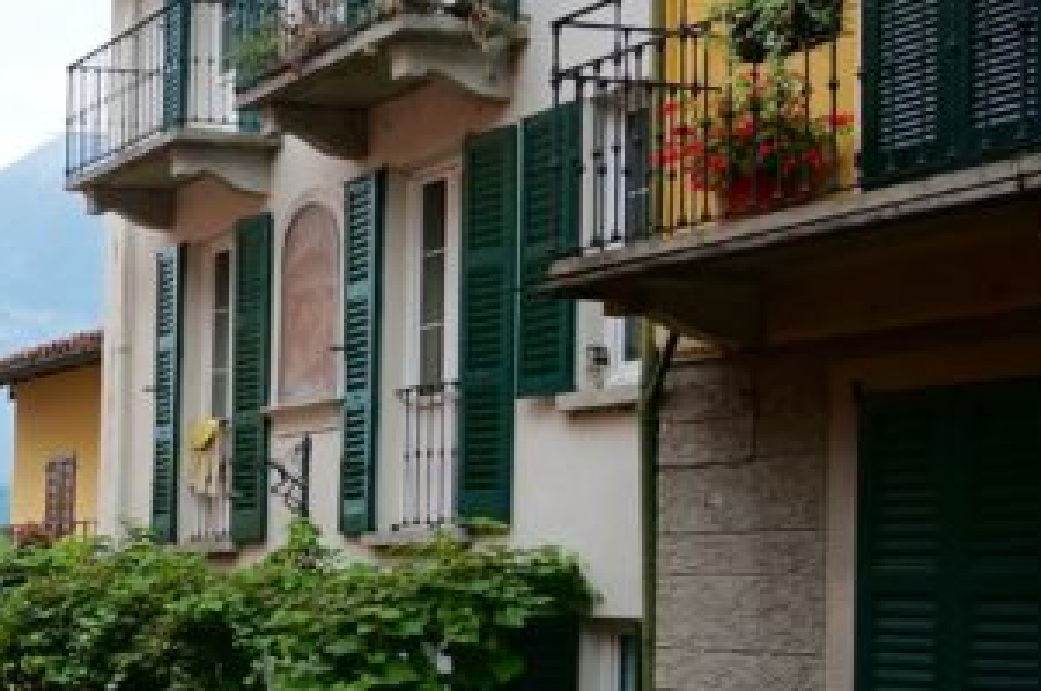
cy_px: 563
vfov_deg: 18.7
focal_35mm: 72
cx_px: -288
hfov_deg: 24.7
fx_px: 2079
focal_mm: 16
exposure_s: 1/160
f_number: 4
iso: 400
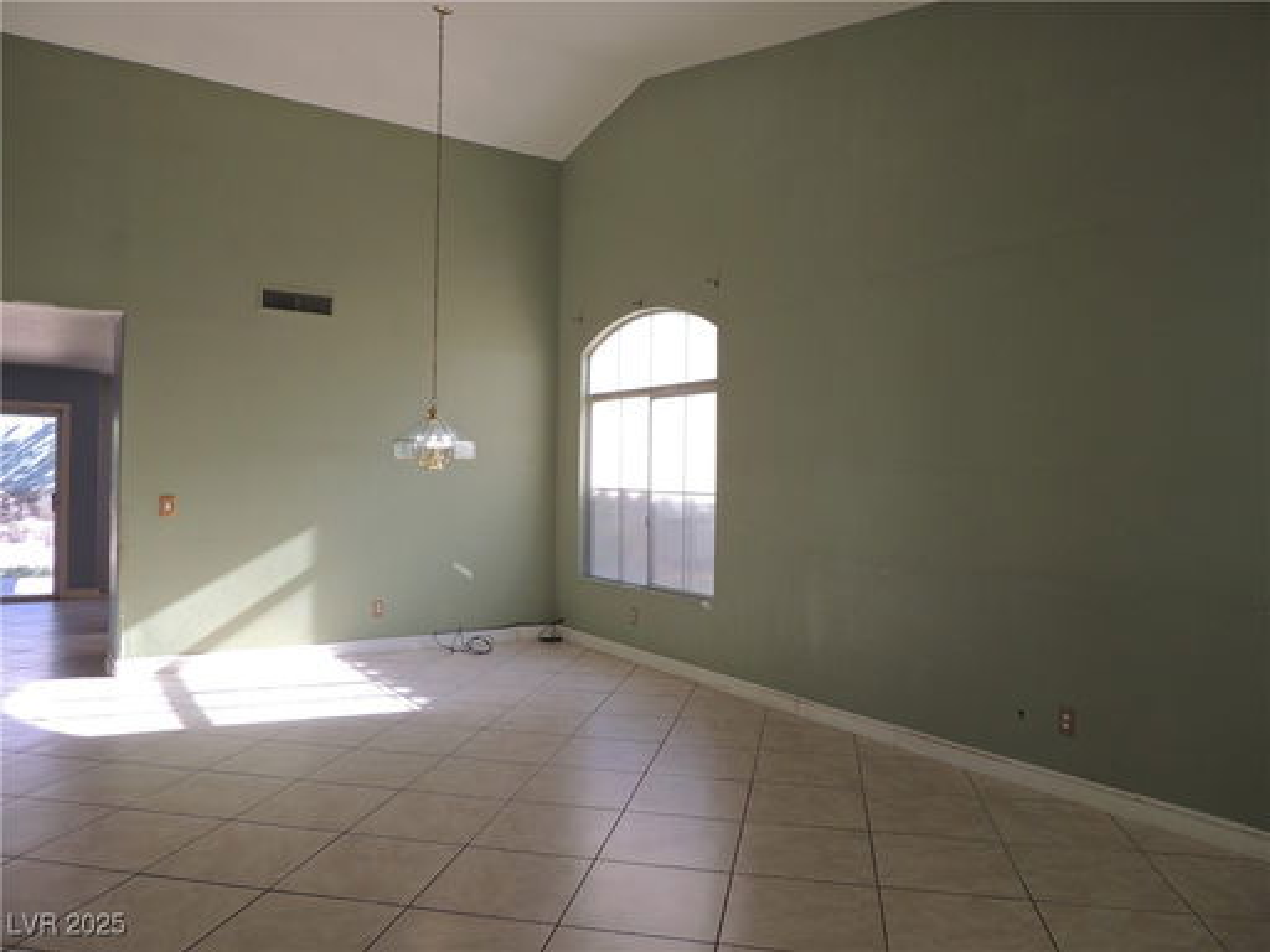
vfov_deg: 56.8
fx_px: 881
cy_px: 476
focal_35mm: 24
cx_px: 635
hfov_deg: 71.6
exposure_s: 1/60
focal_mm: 4.3
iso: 100
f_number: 3
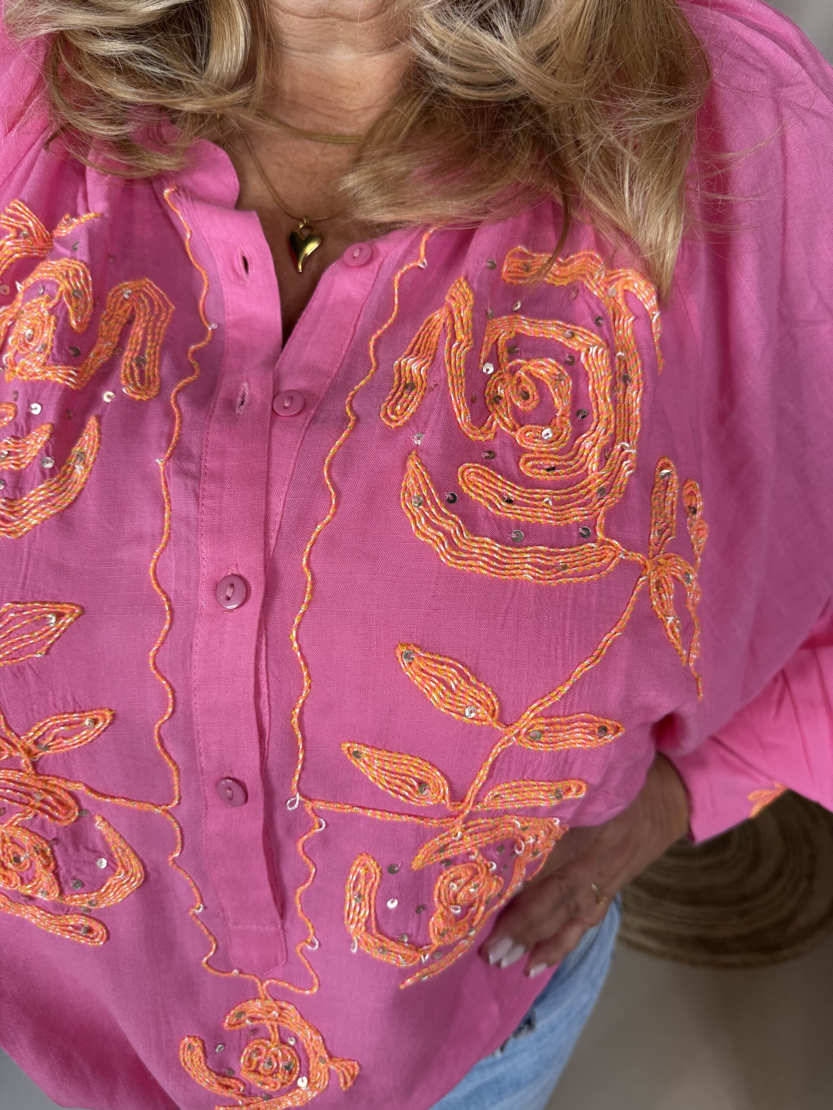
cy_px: 555
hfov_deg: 56.8
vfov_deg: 71.6
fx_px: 770
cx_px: 416
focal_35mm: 24
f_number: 1.78
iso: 100
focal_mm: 6.76
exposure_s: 1/101
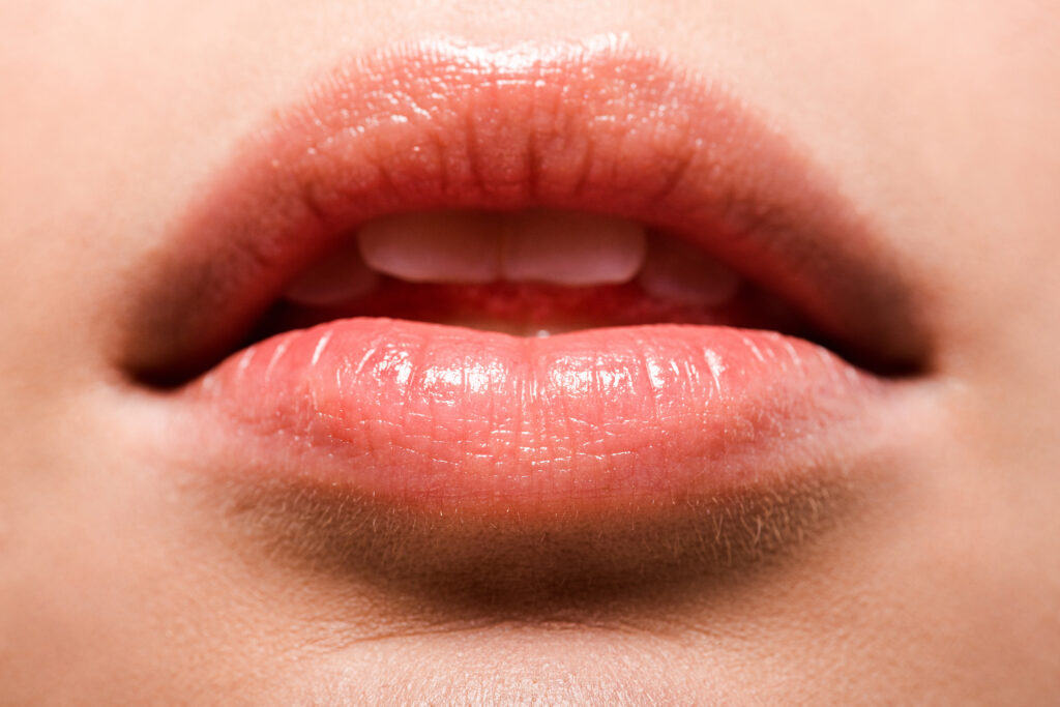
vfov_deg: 13.0
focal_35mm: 105
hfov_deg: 19.5
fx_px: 3092
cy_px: 354
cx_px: 530
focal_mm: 105
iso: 200
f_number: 14
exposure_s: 1/200
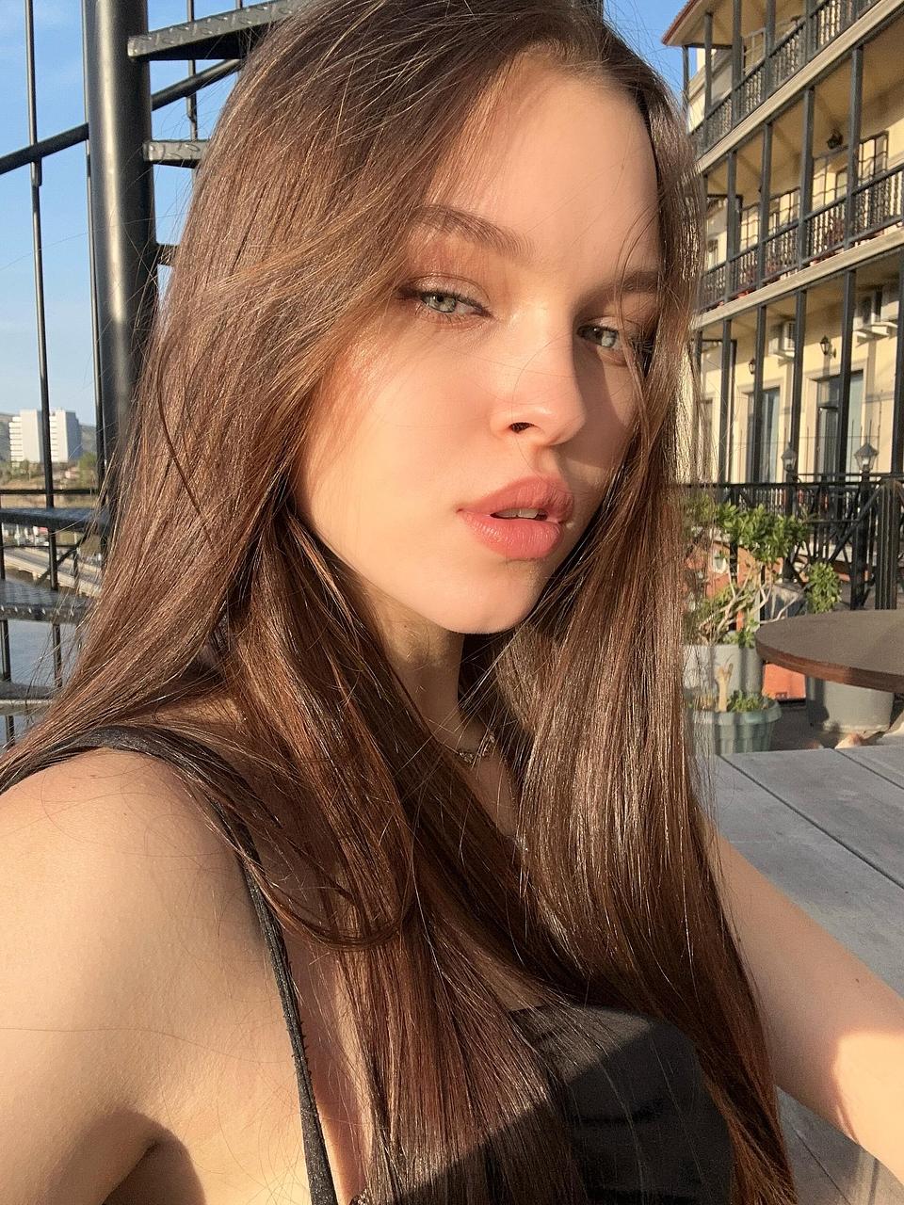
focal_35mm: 30
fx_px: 1045
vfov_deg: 60.0
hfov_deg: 46.8
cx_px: 452
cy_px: 602
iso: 25
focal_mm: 2.69
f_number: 1.9
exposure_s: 1/857
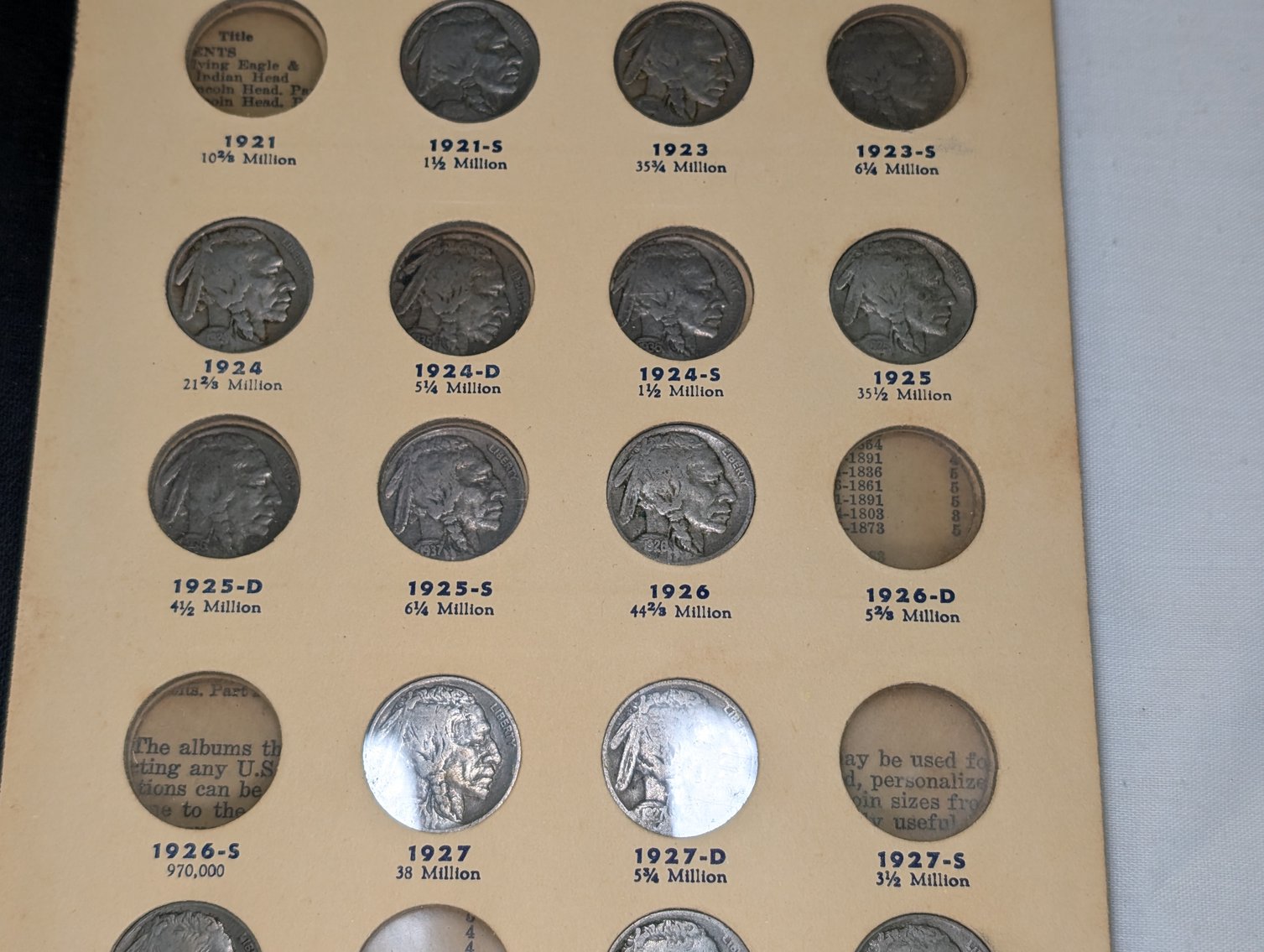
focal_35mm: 49
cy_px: 476
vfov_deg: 29.8
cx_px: 632
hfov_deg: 38.9
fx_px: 1792
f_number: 1.68
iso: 26
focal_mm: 6.9
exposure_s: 1/120
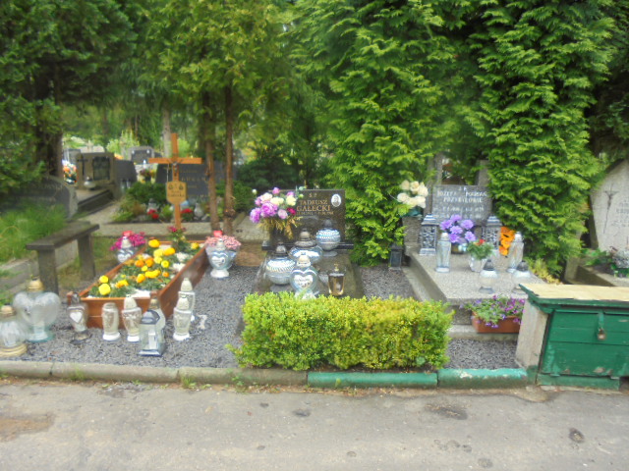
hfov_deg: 67.3
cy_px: 236
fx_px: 472
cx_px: 314
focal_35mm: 26
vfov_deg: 53.1
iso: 100
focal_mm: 4.6
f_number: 3.5
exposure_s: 1/100
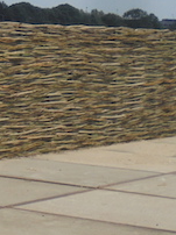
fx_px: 1087
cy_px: -30
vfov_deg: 12.1
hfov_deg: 8.6
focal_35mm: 160
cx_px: -217
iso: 100
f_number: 14.1
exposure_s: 1/125
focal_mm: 7.8
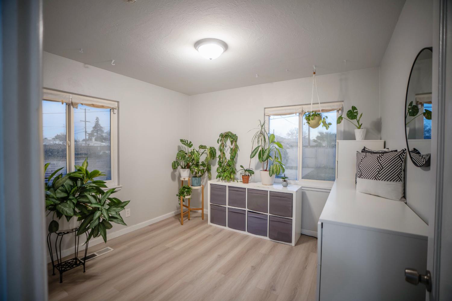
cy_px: 150
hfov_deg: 96.8
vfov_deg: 73.7
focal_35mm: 16
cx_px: 226
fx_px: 201
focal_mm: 16
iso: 100
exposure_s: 1/20
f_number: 9
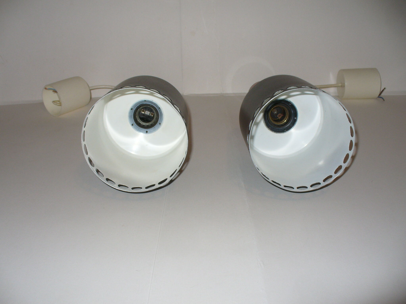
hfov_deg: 50.1
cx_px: 203
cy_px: 152
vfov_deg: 38.7
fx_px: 434
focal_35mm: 37
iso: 100
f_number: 2.8
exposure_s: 1/30
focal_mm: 6.1
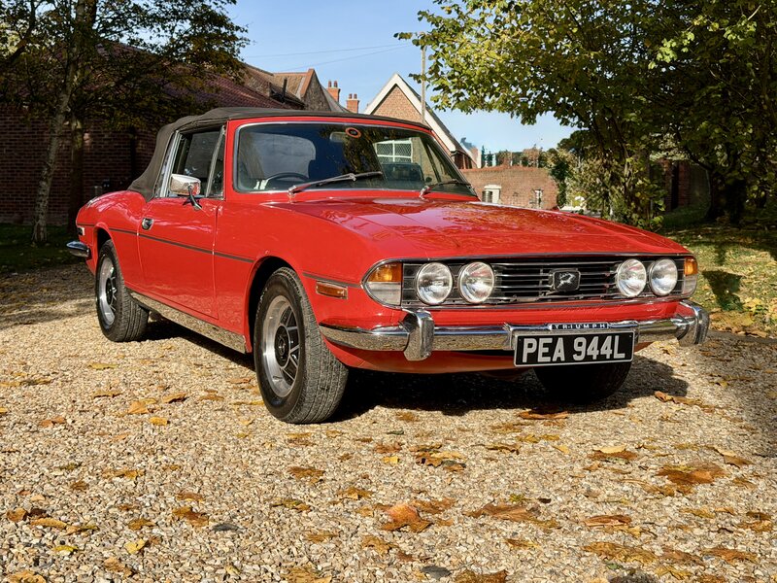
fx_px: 1077
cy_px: 292
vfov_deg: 30.3
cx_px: 388
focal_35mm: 48
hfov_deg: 39.7
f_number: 1.78
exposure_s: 1/2976
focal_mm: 6.76
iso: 64
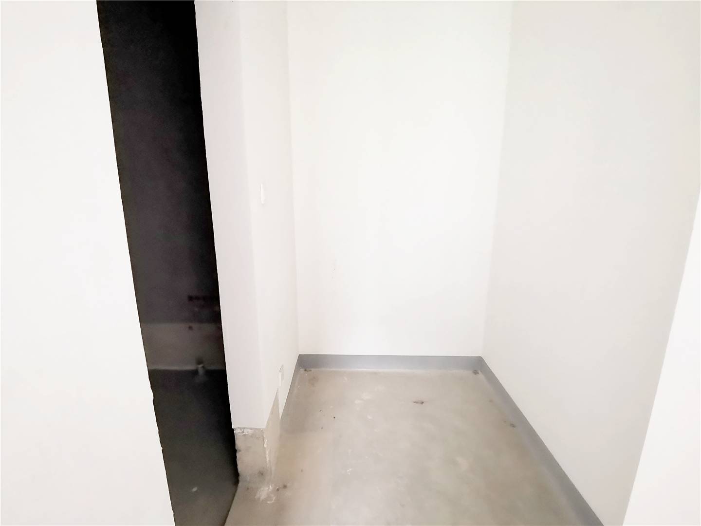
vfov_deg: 74.7
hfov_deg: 91.0
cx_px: 350
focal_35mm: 17
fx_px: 344
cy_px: 263
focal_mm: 2.26
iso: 1000
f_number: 2.2
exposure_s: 1/25
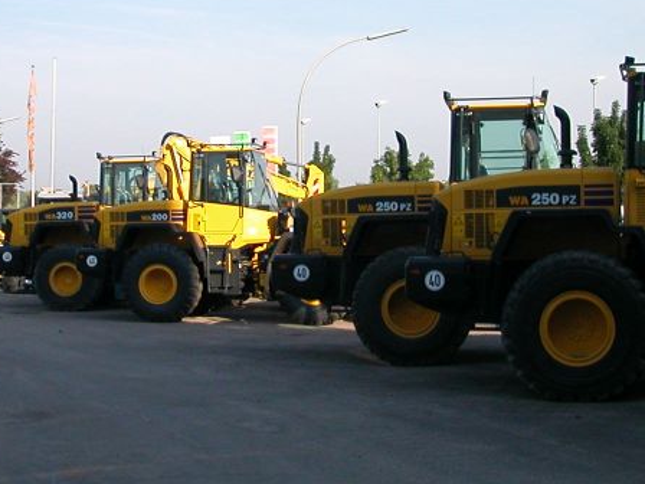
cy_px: 180
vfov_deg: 22.2
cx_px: 301
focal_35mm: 66
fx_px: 1230
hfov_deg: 29.4
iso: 100
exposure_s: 1/928
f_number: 2.7
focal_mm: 5.6
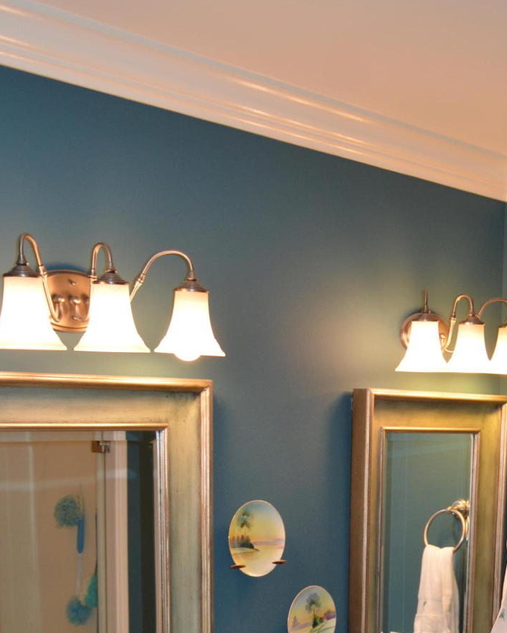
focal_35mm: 57
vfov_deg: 31.0
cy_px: 607
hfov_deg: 26.5
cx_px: 344
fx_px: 1069
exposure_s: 1/80
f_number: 4
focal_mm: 18
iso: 400
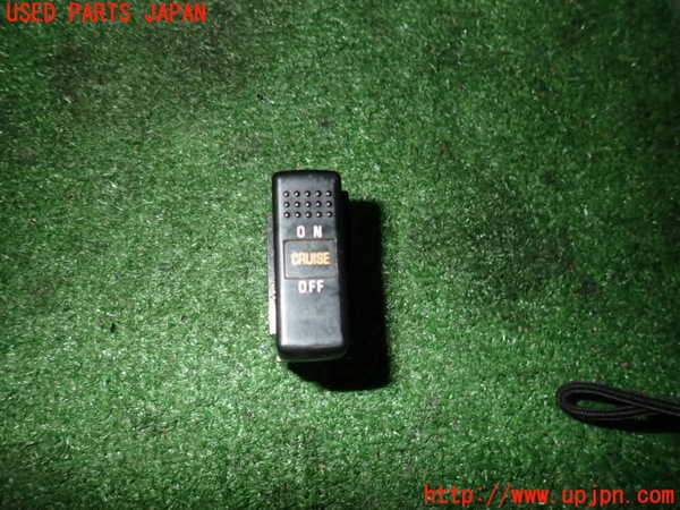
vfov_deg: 54.9
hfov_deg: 69.4
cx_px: 340
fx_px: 491
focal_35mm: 25
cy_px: 255
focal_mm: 4.5
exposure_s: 1/30
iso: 200
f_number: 5.6
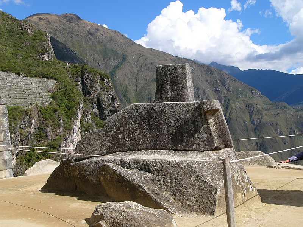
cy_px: 114
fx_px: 411
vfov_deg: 30.9
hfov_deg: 40.4
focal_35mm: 47
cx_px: 152
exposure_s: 1/500
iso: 50
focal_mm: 7.8
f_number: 4.6
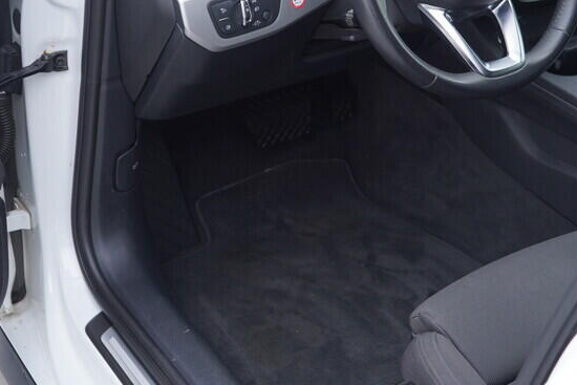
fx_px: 1074
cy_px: 89
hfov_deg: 29.9
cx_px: 362
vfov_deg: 20.1
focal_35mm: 67
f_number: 3.2
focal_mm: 24
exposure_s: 1/40
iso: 125
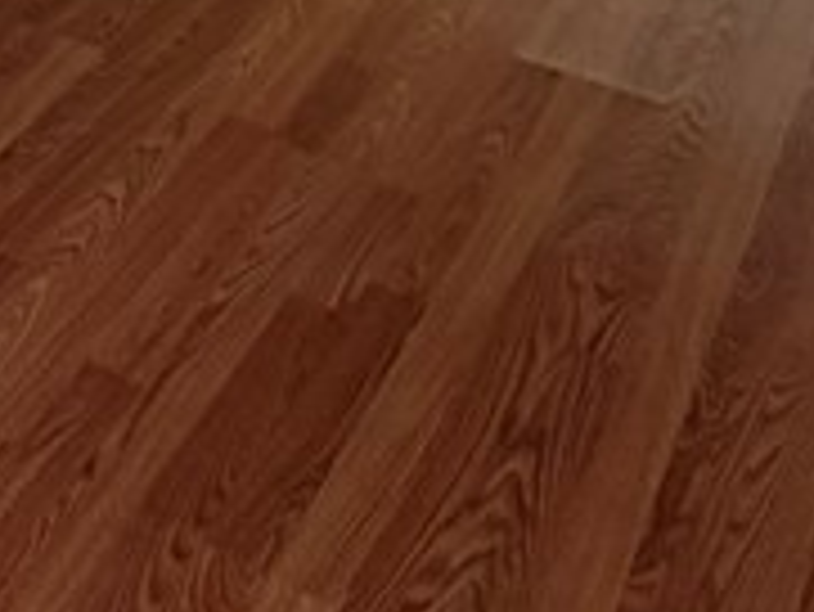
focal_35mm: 79
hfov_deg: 20.6
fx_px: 1859
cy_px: -598
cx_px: -450
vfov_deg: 15.2
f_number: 2.2
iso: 320
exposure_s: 1/60
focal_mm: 2.22
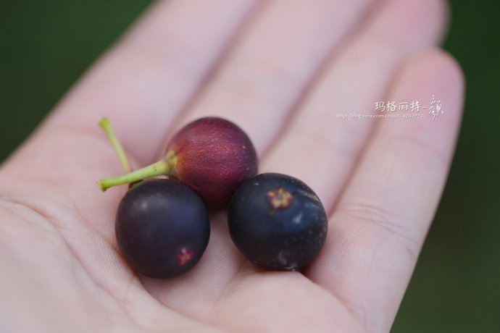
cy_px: 166
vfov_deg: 13.0
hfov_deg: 19.5
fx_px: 1458
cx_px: 250
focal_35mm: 105
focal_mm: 105
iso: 500
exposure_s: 1/3200
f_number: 4
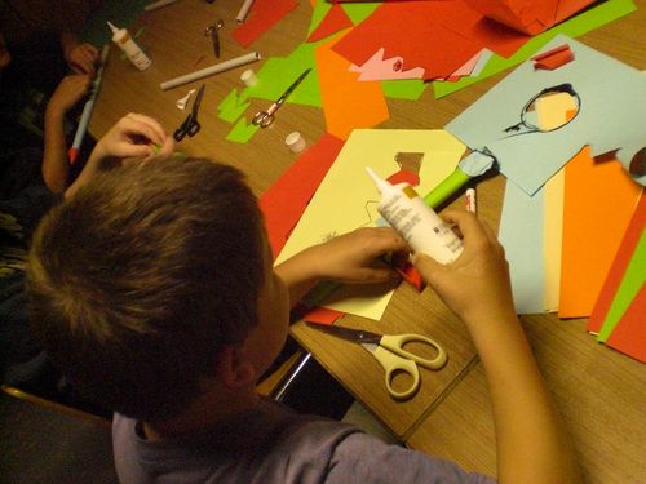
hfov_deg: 49.0
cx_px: 323
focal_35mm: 38
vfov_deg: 37.7
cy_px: 242
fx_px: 709
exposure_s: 1/80
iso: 800
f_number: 3.1
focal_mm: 6.3
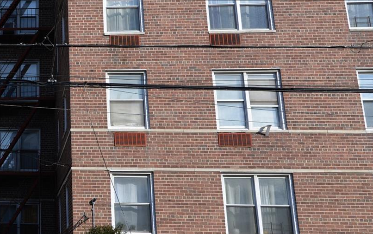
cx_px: -57
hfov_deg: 30.9
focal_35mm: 57
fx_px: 580
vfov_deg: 22.8
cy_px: 126
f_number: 8
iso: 100
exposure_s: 1/250
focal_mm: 22
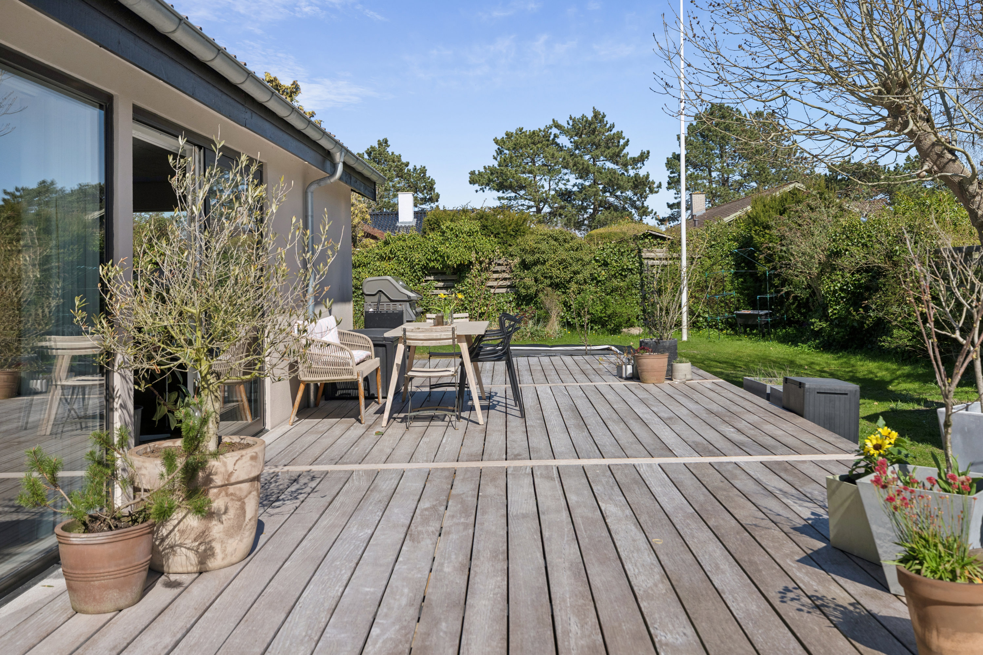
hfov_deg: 55.8
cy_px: 328
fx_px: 928
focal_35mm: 34
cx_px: 492
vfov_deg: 38.9
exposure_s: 1/1250
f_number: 6.3
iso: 200
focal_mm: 34
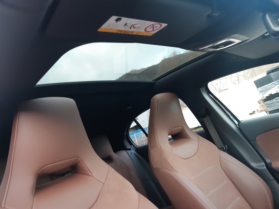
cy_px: 104
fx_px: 210
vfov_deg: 53.1
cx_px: 140
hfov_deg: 67.3
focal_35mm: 26
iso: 250
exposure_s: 1/50
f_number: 1.7
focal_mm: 3.92
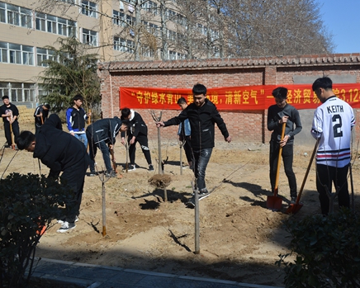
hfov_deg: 44.5
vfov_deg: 36.5
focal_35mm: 41
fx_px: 437
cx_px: 217
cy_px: 144
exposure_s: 1/400
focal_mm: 24
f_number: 8
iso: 100
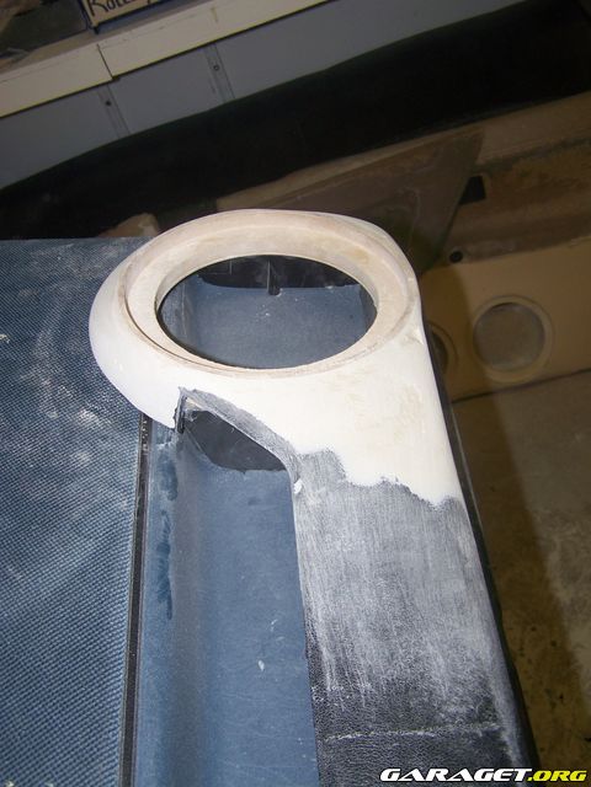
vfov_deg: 49.0
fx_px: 865
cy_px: 394
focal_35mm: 38
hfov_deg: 37.7
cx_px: 296
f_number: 2.8
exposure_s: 1/60
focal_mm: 6.3
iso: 80
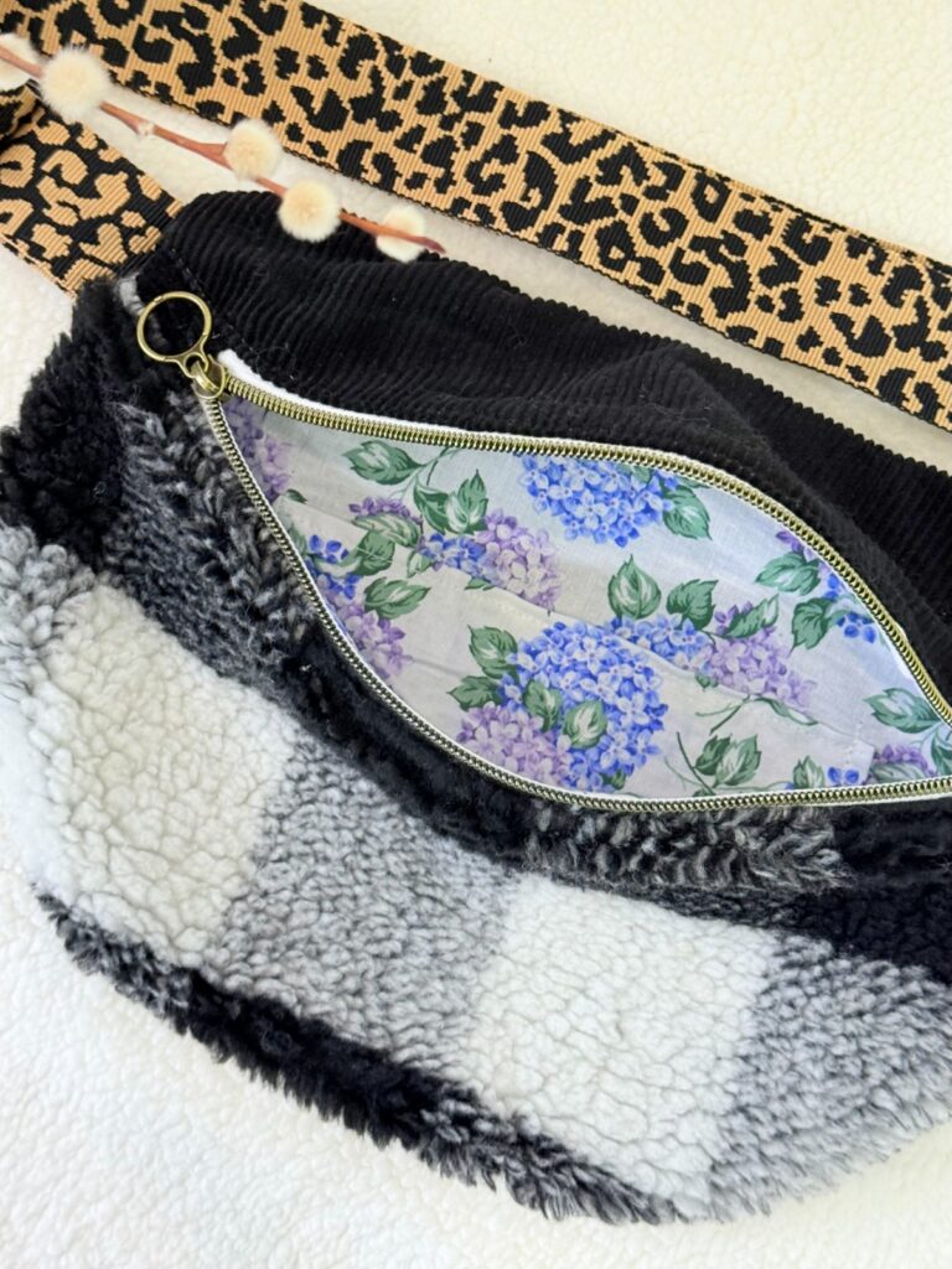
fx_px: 1760
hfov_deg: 30.3
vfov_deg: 39.7
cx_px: 476
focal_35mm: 48
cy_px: 634
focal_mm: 6.76
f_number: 1.78
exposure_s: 1/60
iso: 160
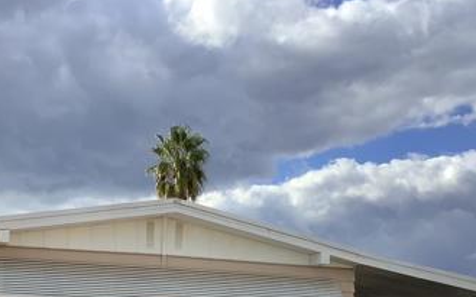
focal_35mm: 64
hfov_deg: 31.6
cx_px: 133
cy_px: 335
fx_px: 830
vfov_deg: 19.3
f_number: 2.4
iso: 25
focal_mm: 3.3
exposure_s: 1/1072
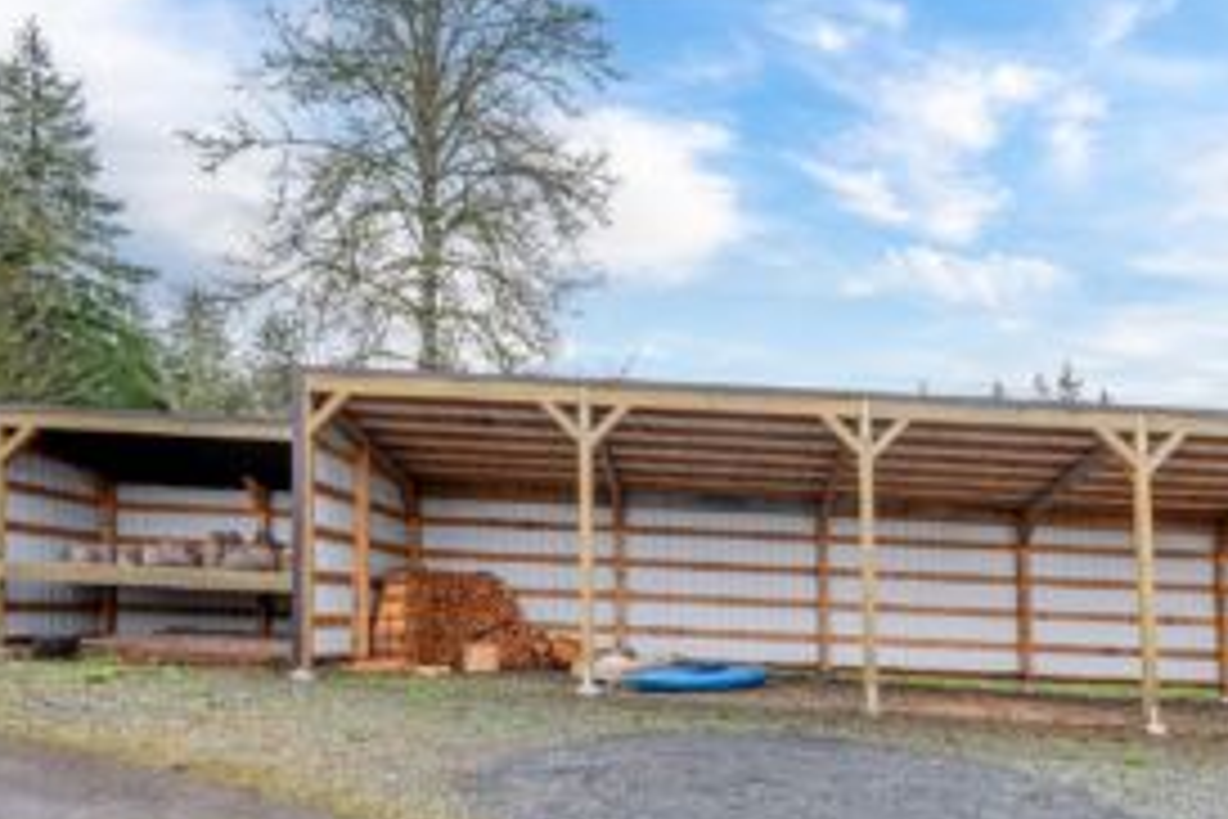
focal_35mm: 22
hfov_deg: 77.8
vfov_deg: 55.4
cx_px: 729
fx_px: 750
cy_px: 578
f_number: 7.1
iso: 100
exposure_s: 1/30
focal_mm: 15
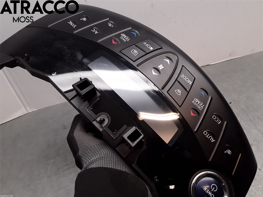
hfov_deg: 63.4
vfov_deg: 49.7
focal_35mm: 28
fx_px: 213
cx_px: 132
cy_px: 98
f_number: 1.9
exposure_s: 1/168
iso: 100
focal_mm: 2.91
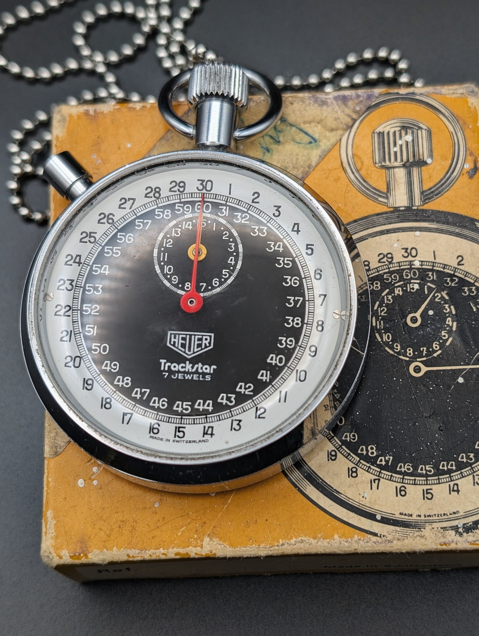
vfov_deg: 38.9
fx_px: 902
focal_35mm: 49
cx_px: 240
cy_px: 318
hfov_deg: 29.7
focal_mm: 6.9
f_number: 1.68
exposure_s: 1/143
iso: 20
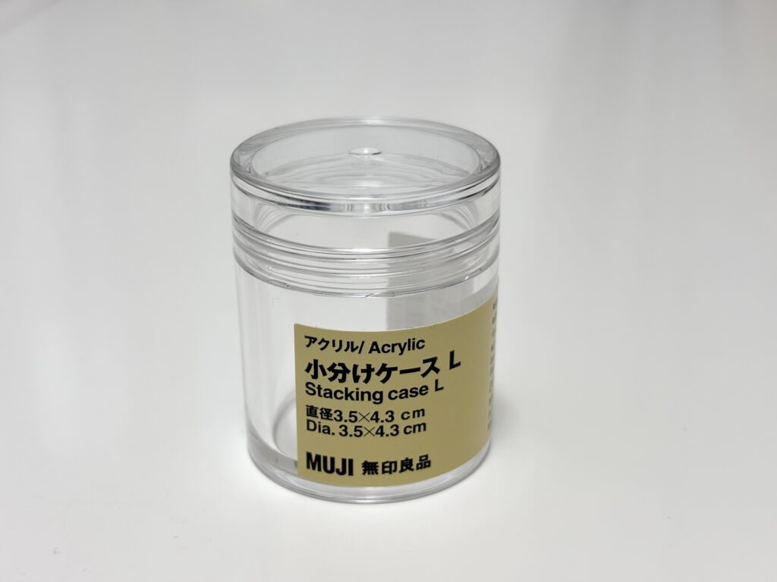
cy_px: 291
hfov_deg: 36.8
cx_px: 388
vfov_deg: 28.0
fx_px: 1167
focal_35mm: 52
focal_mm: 5.96
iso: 50
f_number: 1.6
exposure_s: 1/75
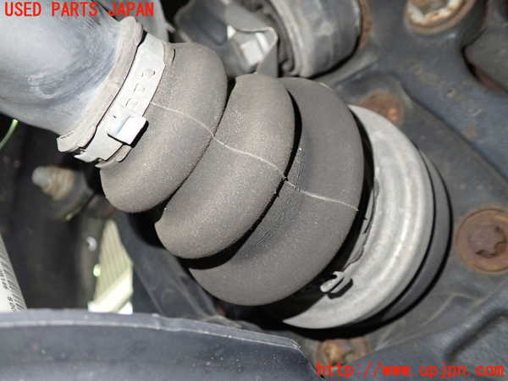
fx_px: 440
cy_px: 190
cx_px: 254
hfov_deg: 60.0
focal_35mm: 30
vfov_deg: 46.8
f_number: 2.3
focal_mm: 5.4
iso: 800
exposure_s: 1/30
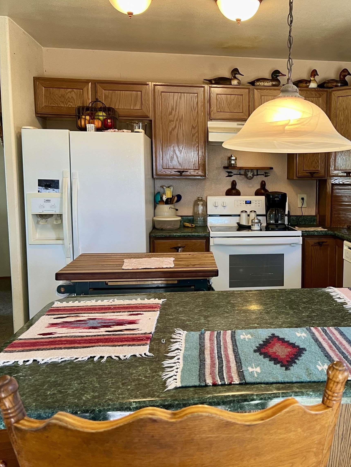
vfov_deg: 52.6
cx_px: 265
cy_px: 234
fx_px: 473
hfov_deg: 39.6
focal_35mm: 35
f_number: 1.5
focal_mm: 5.7
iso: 100
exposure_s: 1/60
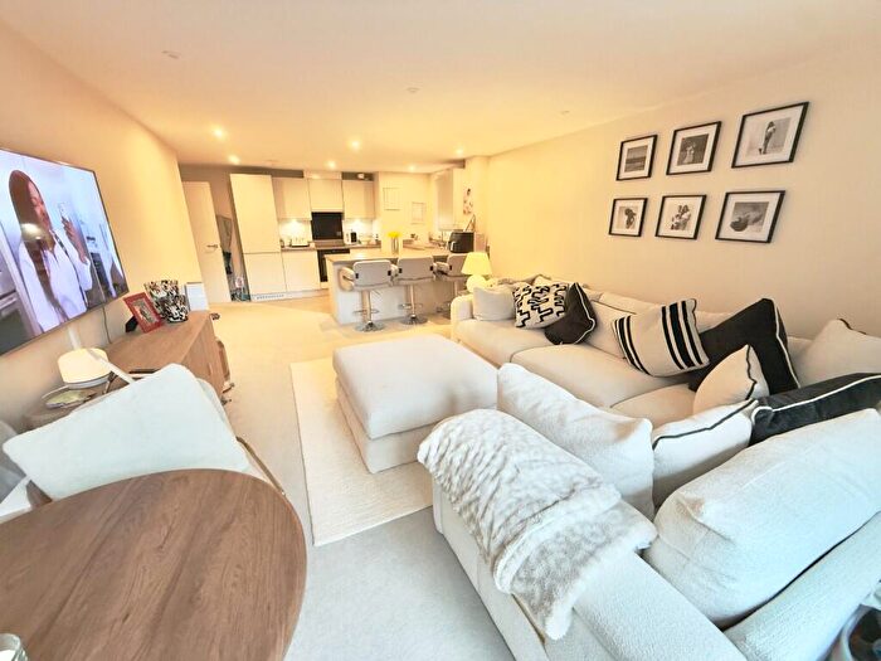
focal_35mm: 14
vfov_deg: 85.7
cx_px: 440
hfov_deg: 102.1
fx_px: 356
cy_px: 330
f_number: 2.2
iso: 250
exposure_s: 1/50
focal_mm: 2.22
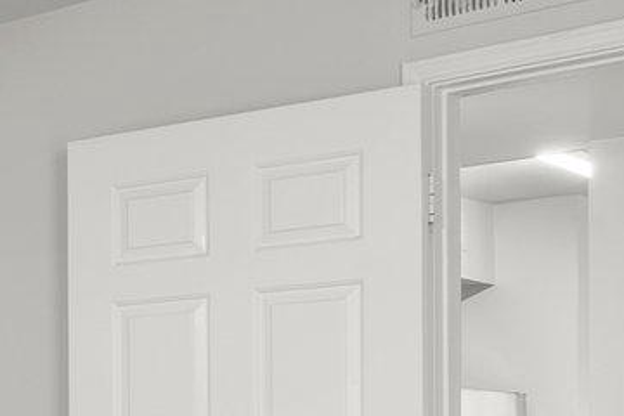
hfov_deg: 19.0
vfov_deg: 14.3
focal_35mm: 91
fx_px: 1577
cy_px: 561
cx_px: -376
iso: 125
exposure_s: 1/2.5
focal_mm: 16
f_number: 8
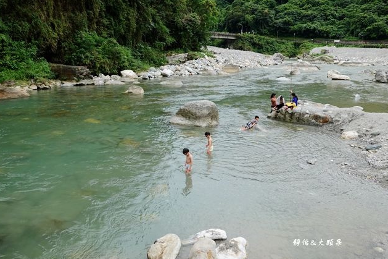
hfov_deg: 60.3
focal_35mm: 31
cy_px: 130
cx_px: 192
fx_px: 334
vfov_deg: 42.3
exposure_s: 1/640
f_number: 4
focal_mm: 11.29
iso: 125
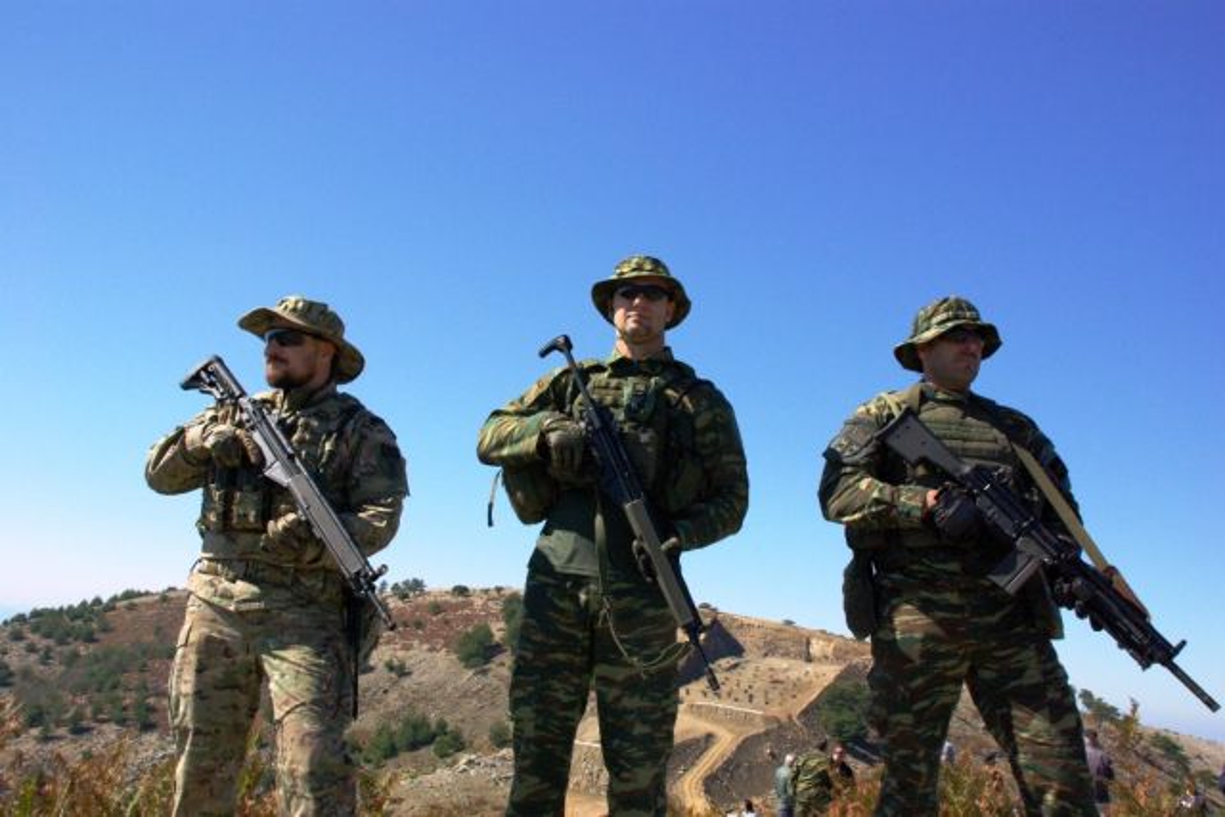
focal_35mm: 36
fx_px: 1225
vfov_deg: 36.9
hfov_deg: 53.1
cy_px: 408
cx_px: 612
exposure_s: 1/1000
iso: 800
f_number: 9.5
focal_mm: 24
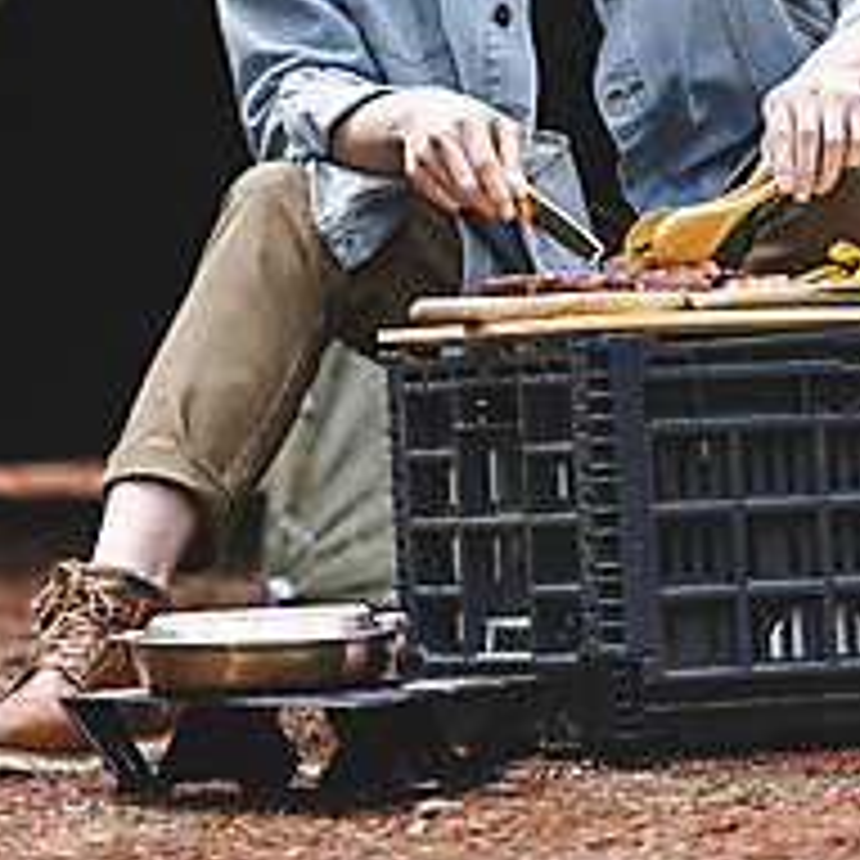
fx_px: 9500
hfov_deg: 5.2
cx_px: 344
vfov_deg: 5.2
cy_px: 59
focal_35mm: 338
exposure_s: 1/80
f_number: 2.8
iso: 800
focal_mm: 190
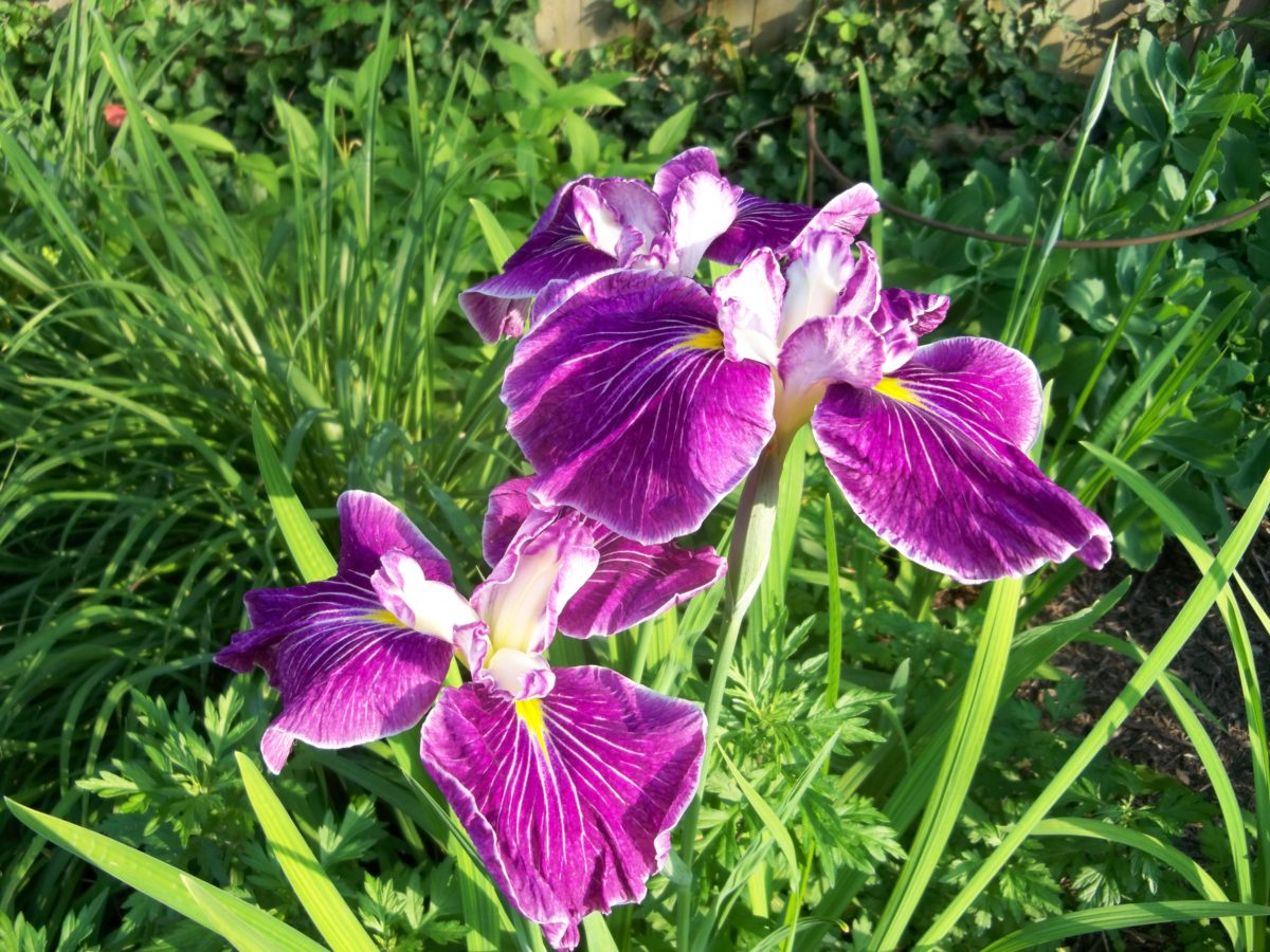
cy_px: 476
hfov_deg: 52.6
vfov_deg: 40.7
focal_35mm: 35
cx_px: 635
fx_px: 1284
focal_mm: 6.2
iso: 64
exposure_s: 1/100
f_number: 3.5
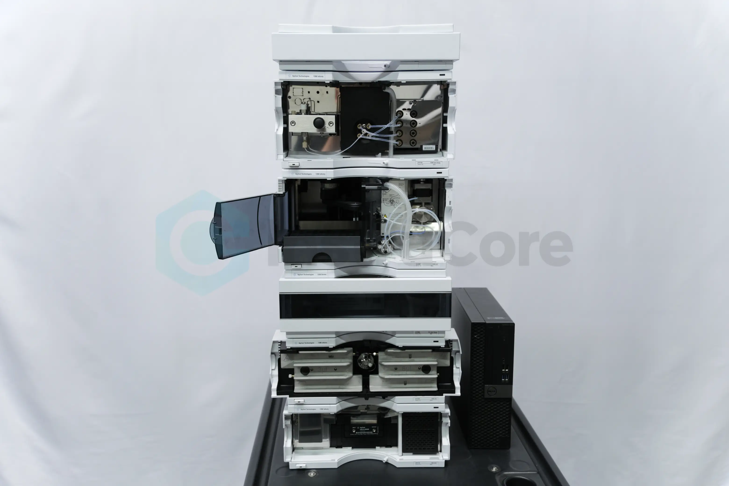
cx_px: 364
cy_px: 243
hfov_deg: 61.9
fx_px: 607
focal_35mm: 30
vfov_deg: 43.6
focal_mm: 20
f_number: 2.8
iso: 400
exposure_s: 1/30
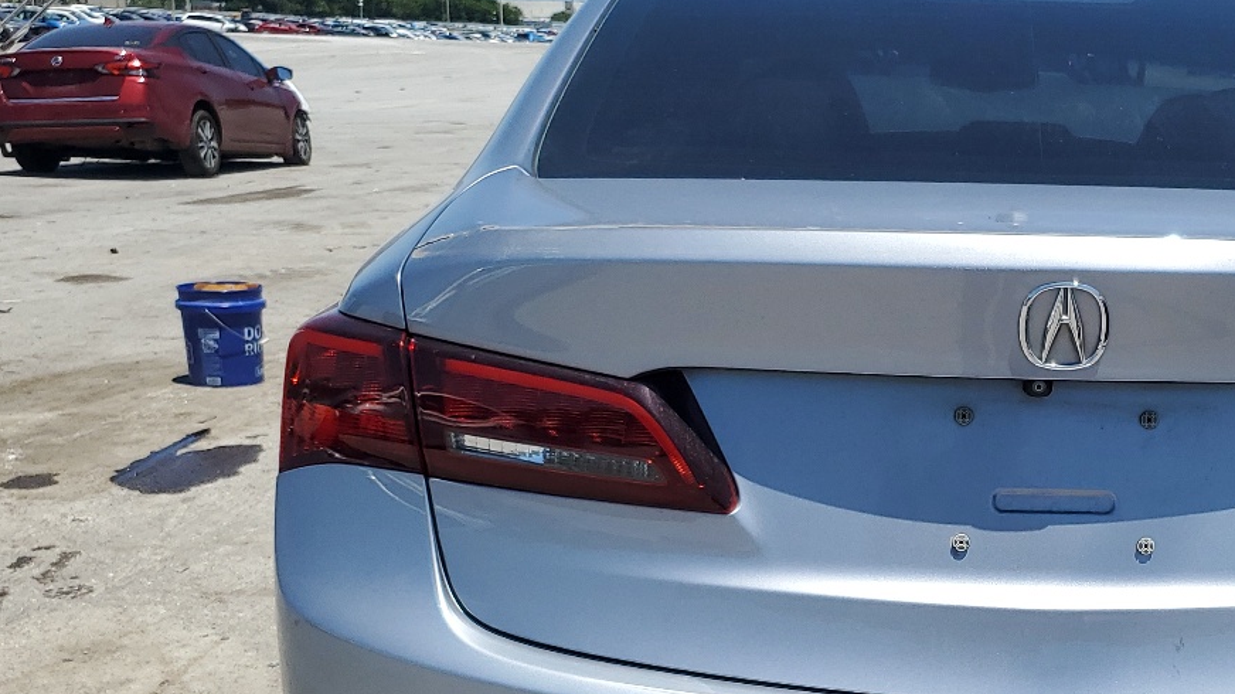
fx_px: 1702
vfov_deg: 22.4
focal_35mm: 52
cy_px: 642
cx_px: 1006
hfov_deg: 38.2
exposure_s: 1/5000
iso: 50
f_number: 1.5
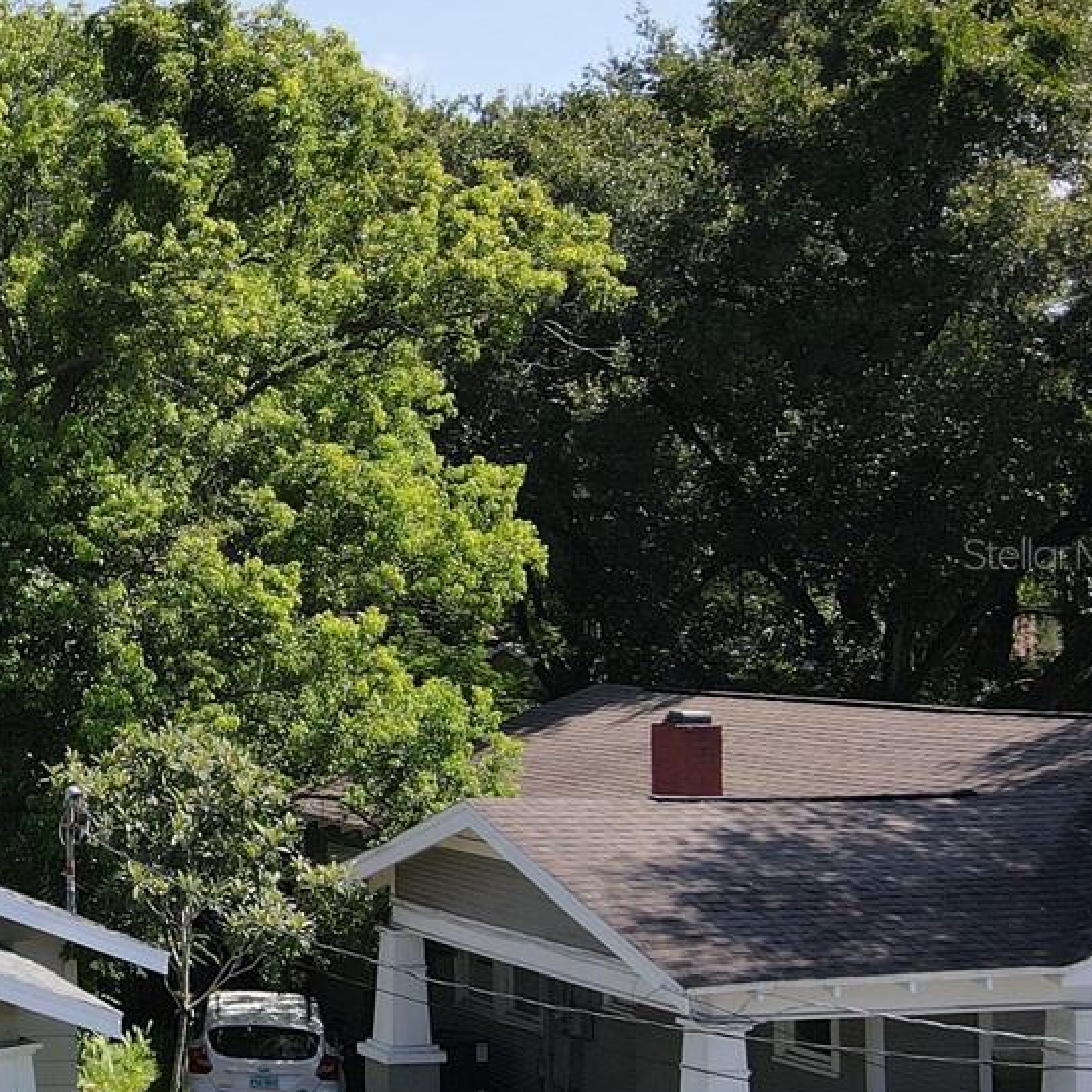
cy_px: 553
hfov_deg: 23.0
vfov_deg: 27.3
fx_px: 2248
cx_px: -466
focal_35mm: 63
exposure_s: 1/500
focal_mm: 4.5
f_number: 2.8
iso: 100
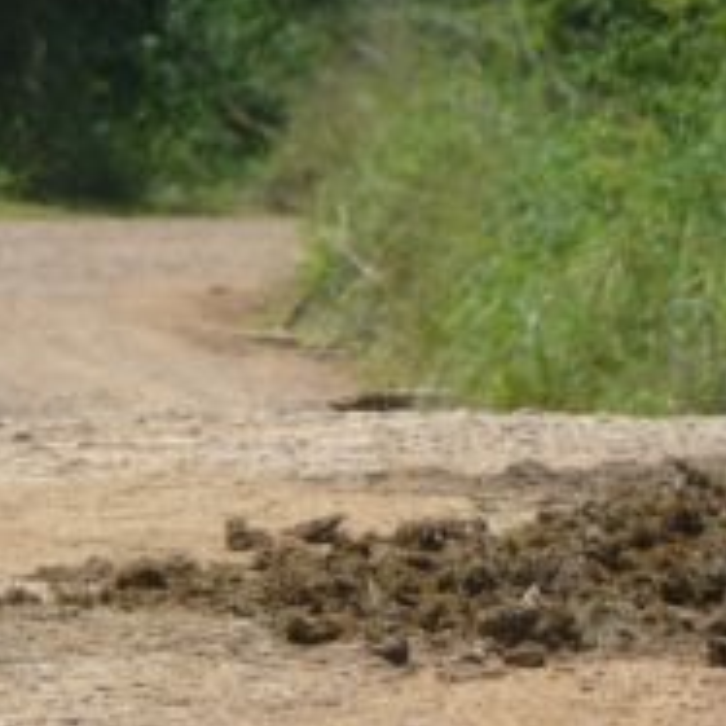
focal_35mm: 925
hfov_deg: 1.9
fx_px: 21949
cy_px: 821
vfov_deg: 1.9
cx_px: 908
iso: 100
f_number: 4.9
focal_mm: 47
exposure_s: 1/640
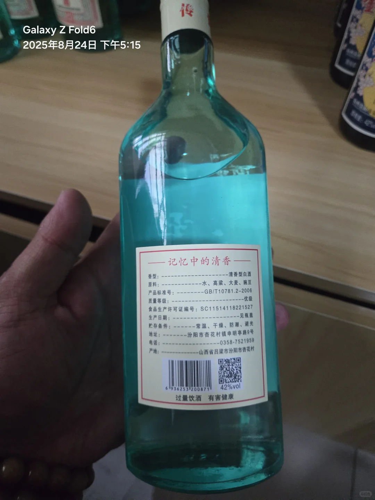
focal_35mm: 23
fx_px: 332
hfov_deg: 58.9
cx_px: 188
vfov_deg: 73.9
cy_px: 250
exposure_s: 1/100
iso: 1250
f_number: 1.8
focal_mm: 5.4
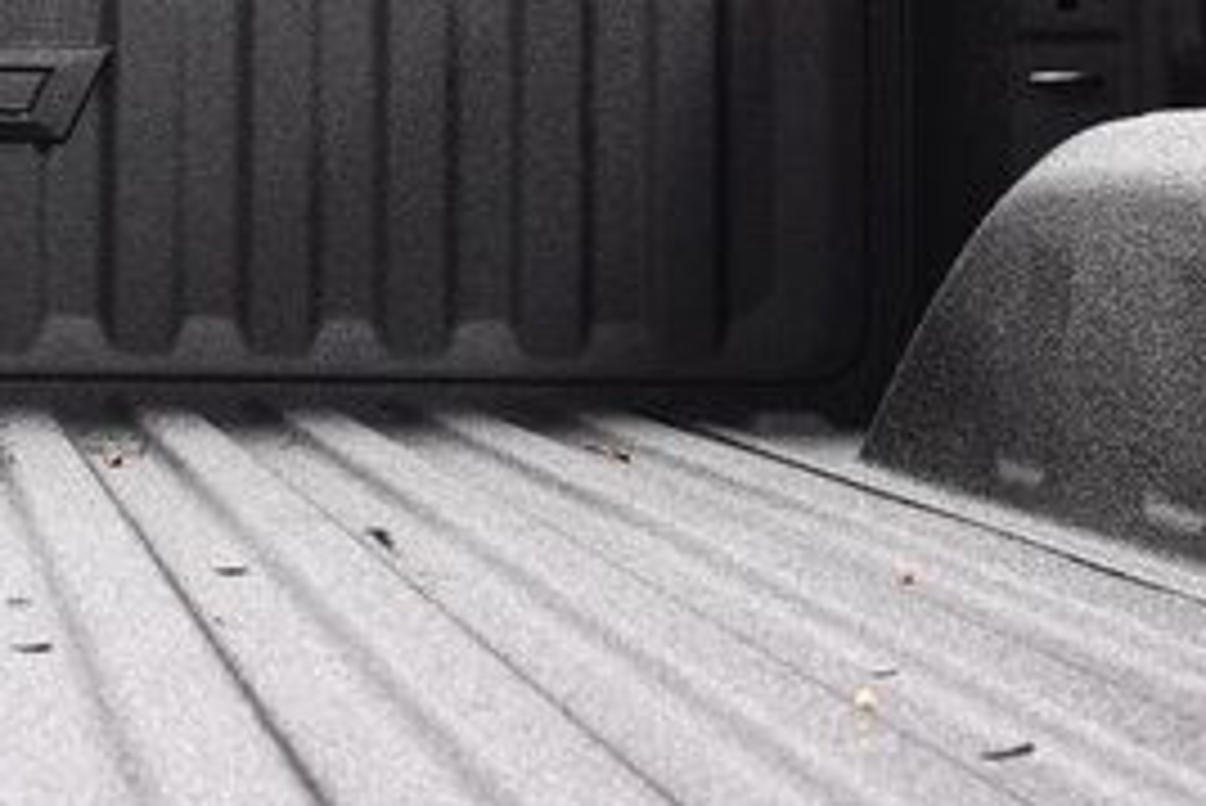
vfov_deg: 15.6
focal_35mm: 86
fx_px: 2882
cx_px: -117
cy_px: -11
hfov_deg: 22.3
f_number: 6.3
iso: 1600
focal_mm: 24
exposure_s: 1/15
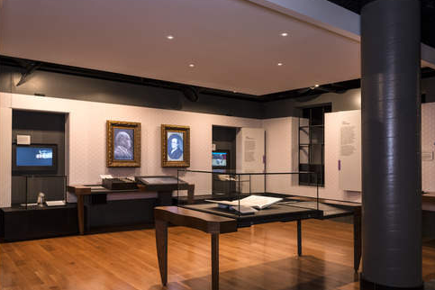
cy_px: 144
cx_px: 222
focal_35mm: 30
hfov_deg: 61.9
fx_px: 362
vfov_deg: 43.6
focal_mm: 29
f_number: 10
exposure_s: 1/2
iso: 100
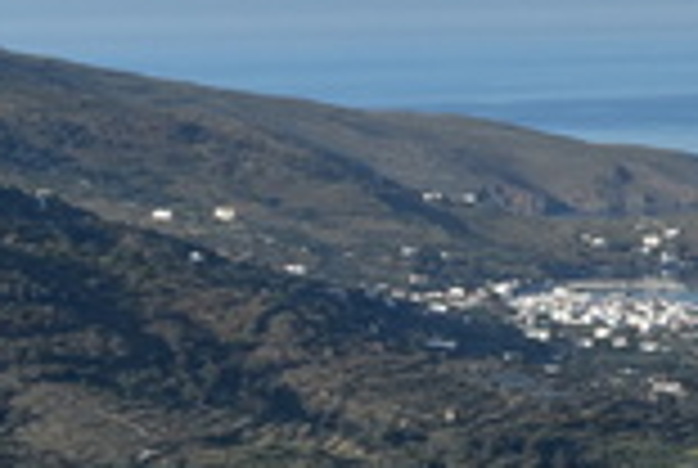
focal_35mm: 278
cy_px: 184
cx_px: 1666
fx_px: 5400
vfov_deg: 5.0
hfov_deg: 7.0
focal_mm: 30
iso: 200
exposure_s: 1/320
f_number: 14
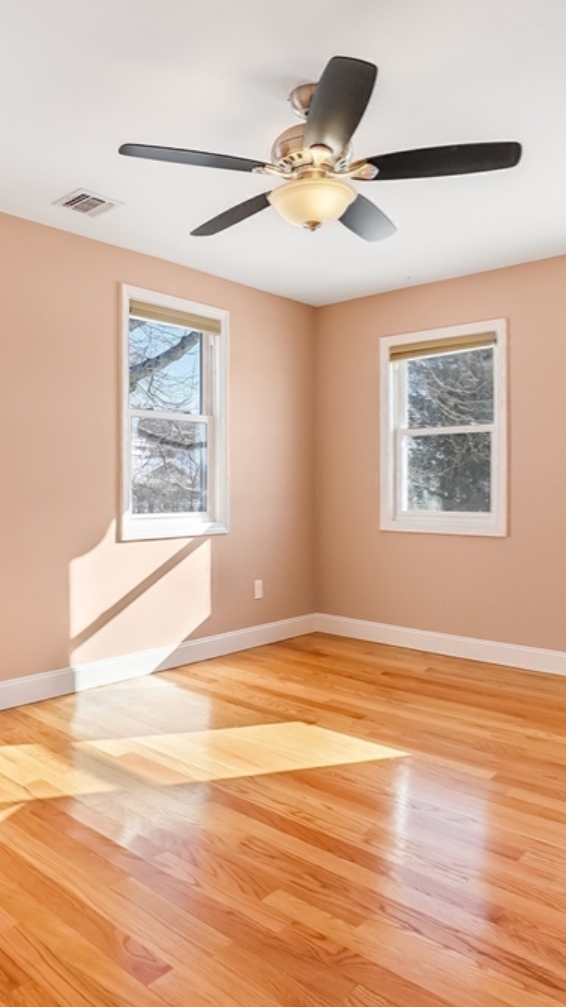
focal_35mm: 24
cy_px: 497
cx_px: 218
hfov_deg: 47.3
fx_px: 641
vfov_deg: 76.3
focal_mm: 10
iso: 500
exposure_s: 1/100
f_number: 6.3
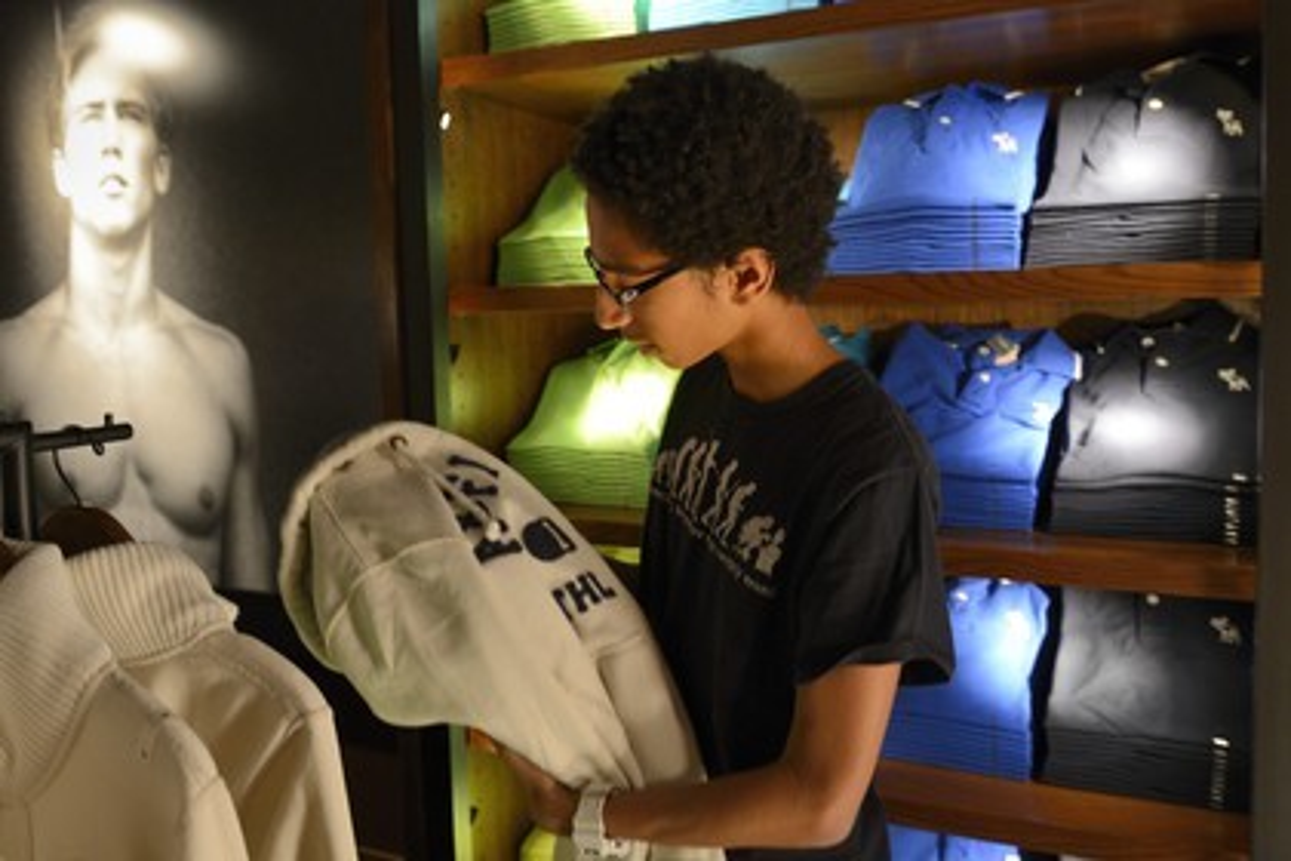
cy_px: 430
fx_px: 861
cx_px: 646
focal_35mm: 24
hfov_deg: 73.7
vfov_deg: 53.1
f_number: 4.5
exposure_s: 1/15
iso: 1600
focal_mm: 24
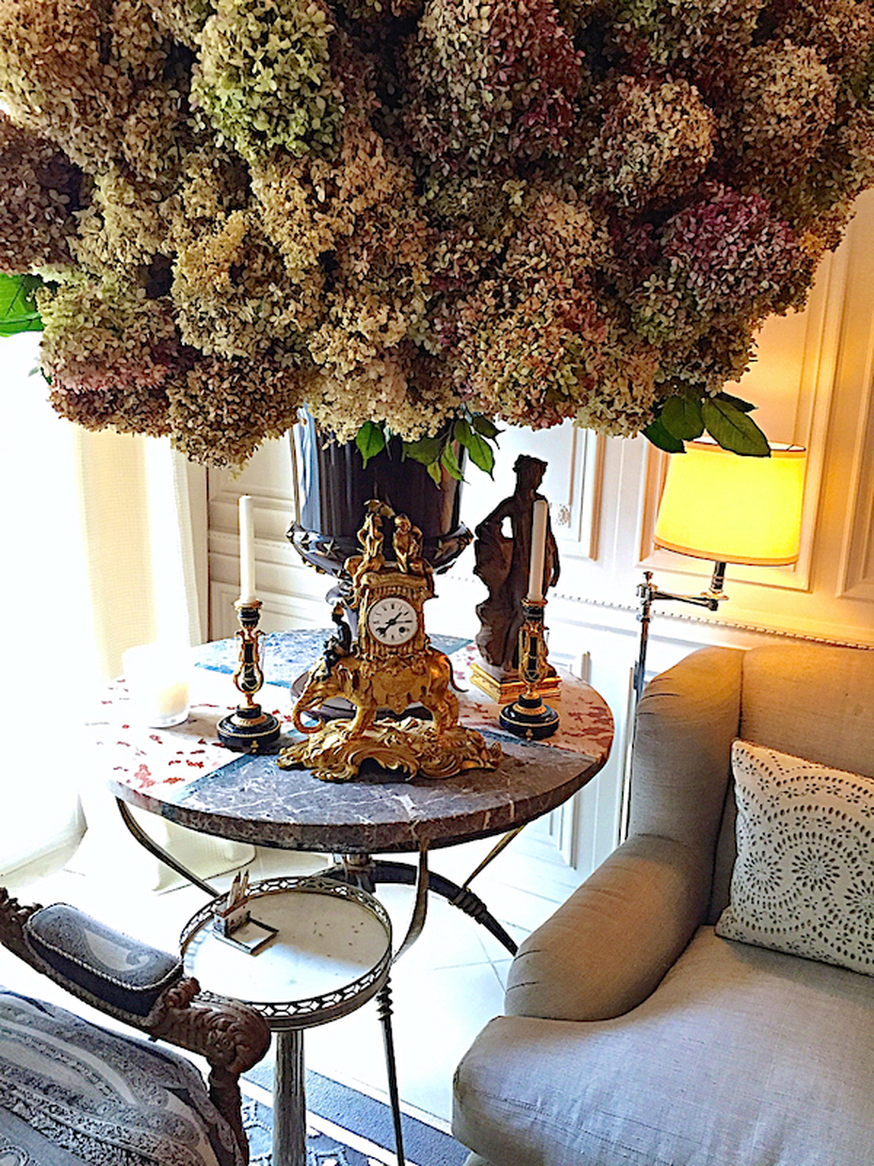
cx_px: 437
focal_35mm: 29
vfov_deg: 61.7
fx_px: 976
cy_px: 583
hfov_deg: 48.2
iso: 250
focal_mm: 4.15
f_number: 2.2
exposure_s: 1/30
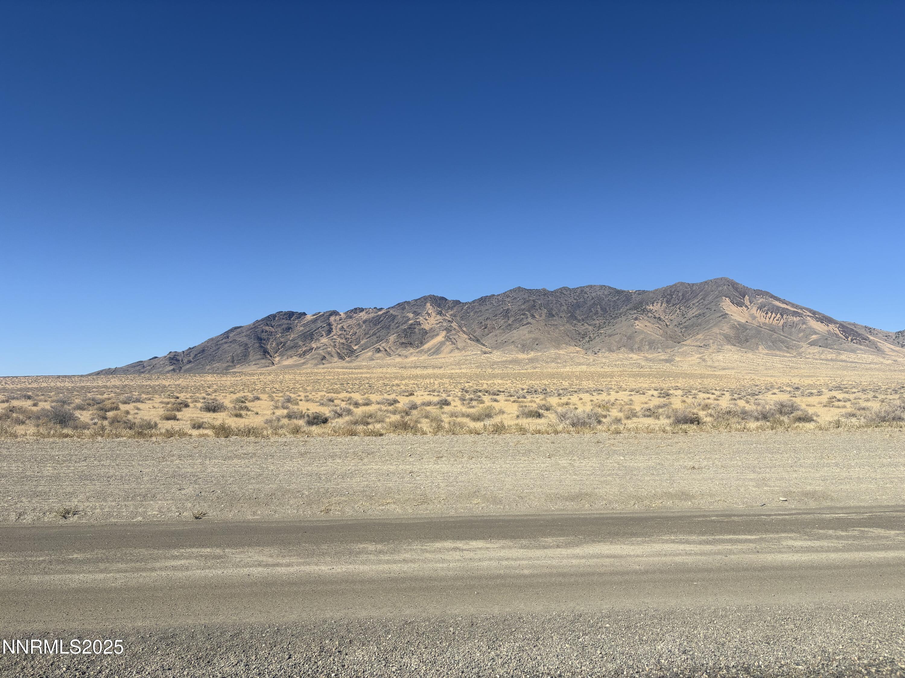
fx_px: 680
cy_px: 339
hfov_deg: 67.3
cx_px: 452
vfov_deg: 53.1
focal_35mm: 26
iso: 50
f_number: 1.6
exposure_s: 1/4950
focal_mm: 5.96
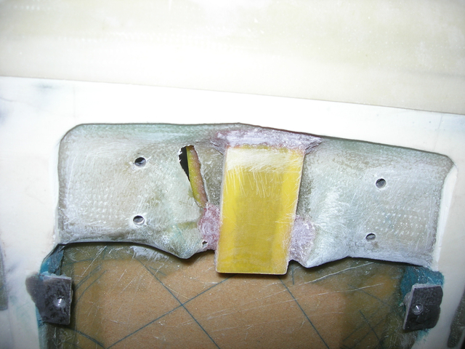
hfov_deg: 49.0
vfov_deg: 37.7
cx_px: 232
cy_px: 174
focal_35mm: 38
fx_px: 510
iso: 64
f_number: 2.8
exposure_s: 1/60.1
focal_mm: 7.8
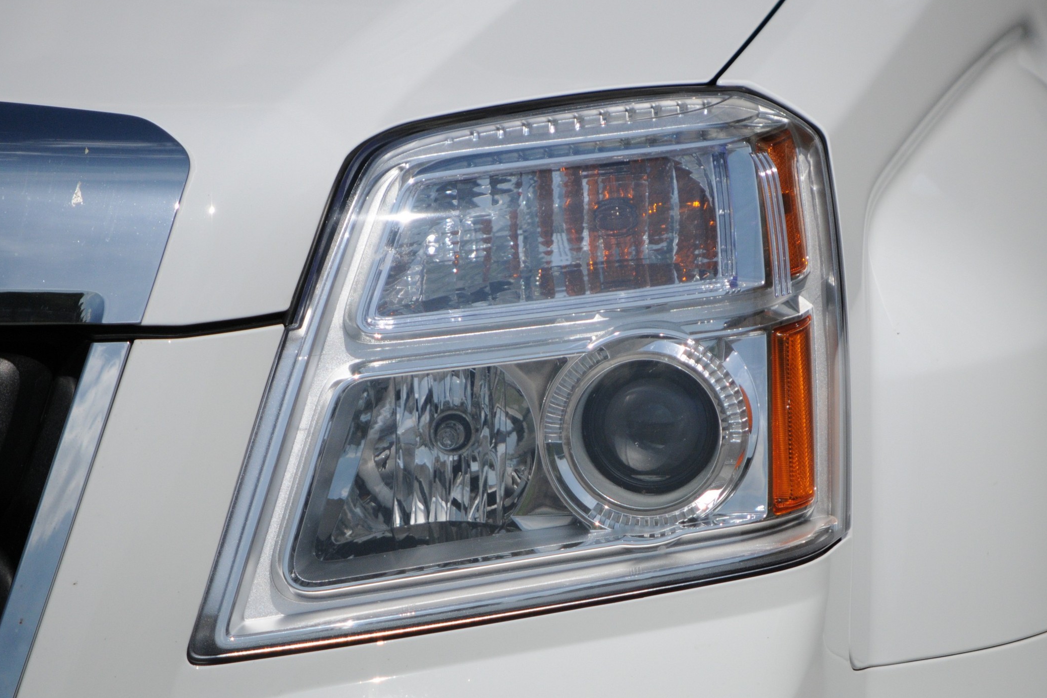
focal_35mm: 360
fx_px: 10468
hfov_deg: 5.7
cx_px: 611
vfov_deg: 3.8
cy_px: 362
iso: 720
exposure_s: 1/8000
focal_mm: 200
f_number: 7.1
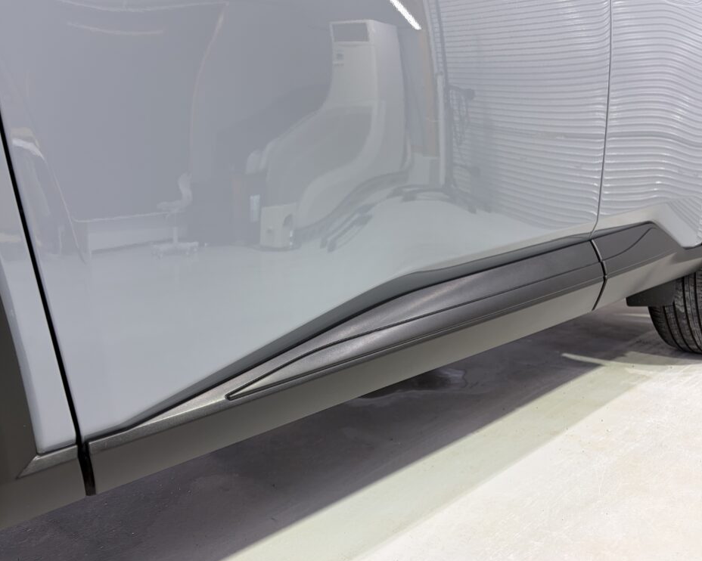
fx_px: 582
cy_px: 278
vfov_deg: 51.5
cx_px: 350
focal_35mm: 28
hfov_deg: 62.2
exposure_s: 1/60
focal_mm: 5.96
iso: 80
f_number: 1.6
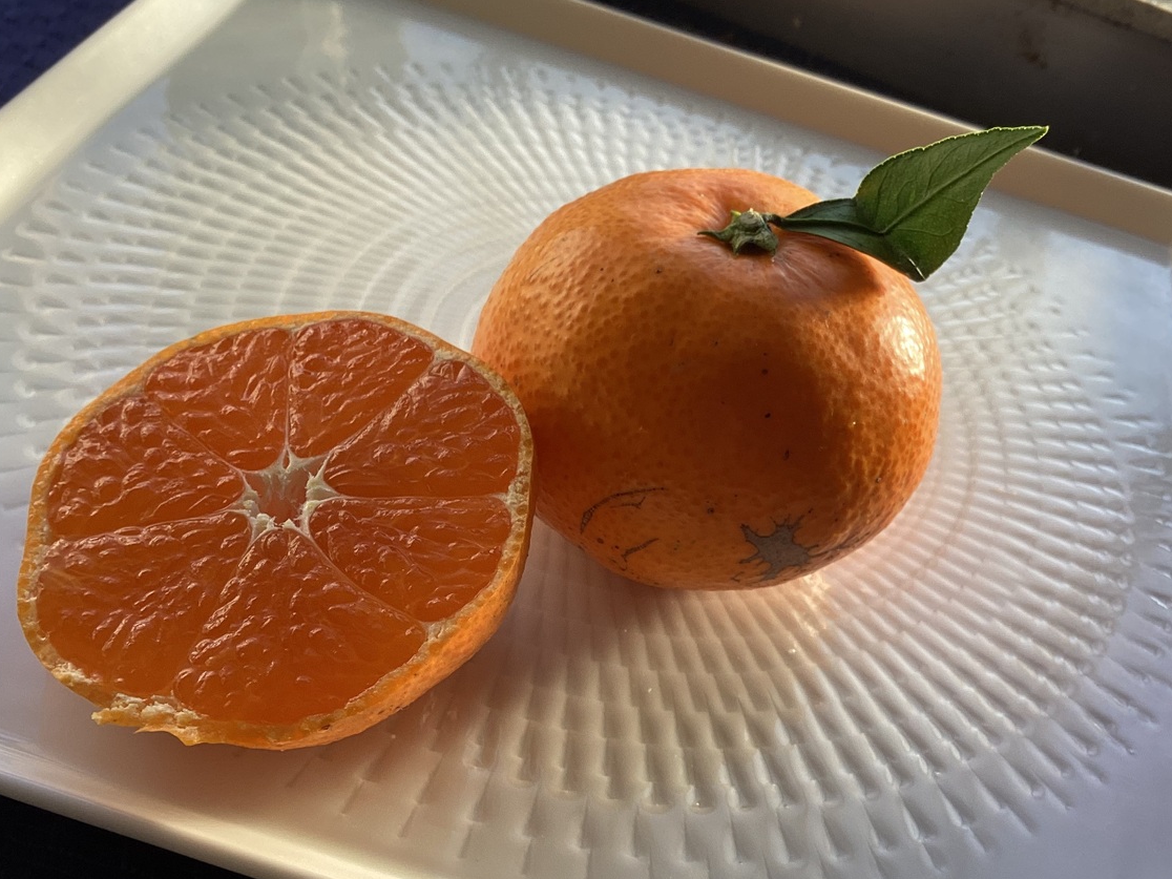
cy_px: 516
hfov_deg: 46.7
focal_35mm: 40
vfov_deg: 35.9
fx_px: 1354
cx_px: 641
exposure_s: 1/120
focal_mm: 3.3
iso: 32
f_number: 2.4
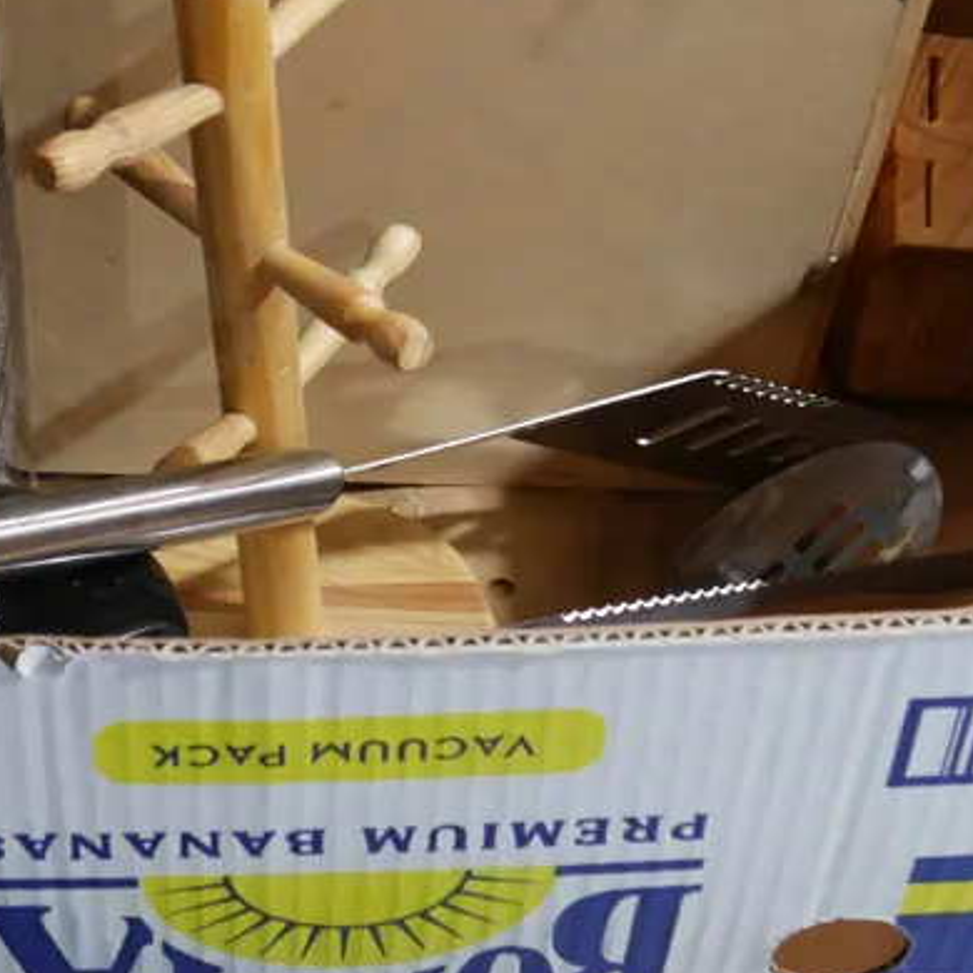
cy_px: 228
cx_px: 324
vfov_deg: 21.7
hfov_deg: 21.8
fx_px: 2512
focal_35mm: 79
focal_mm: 17
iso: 1000
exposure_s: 1/60
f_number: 4
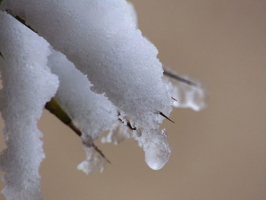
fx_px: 3842
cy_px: 100
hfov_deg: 4.0
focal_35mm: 500
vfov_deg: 3.0
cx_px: 133
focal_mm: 90
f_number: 4.9
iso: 135
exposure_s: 1/45
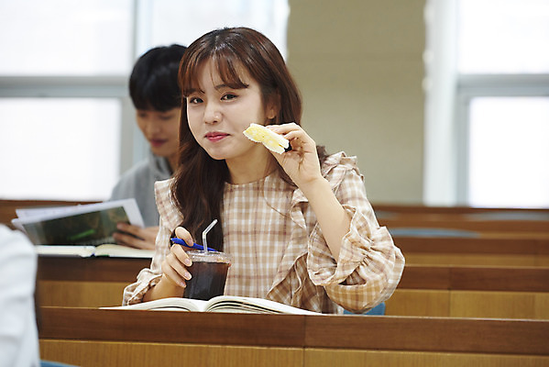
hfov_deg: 16.4
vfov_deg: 11.0
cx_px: 274
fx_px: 1907
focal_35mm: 125
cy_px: 184
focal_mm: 125
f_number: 3.5
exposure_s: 1/200
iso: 1600
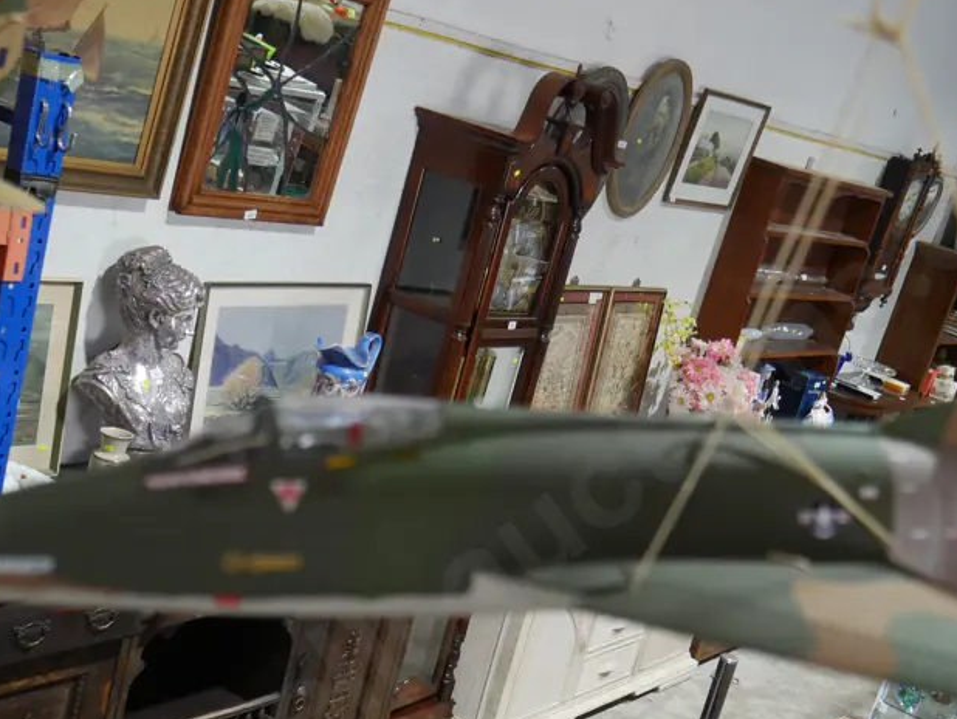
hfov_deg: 36.1
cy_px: 529
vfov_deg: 27.2
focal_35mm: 53
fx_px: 1466
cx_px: 553
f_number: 3.6
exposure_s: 1/60
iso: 320
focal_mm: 16
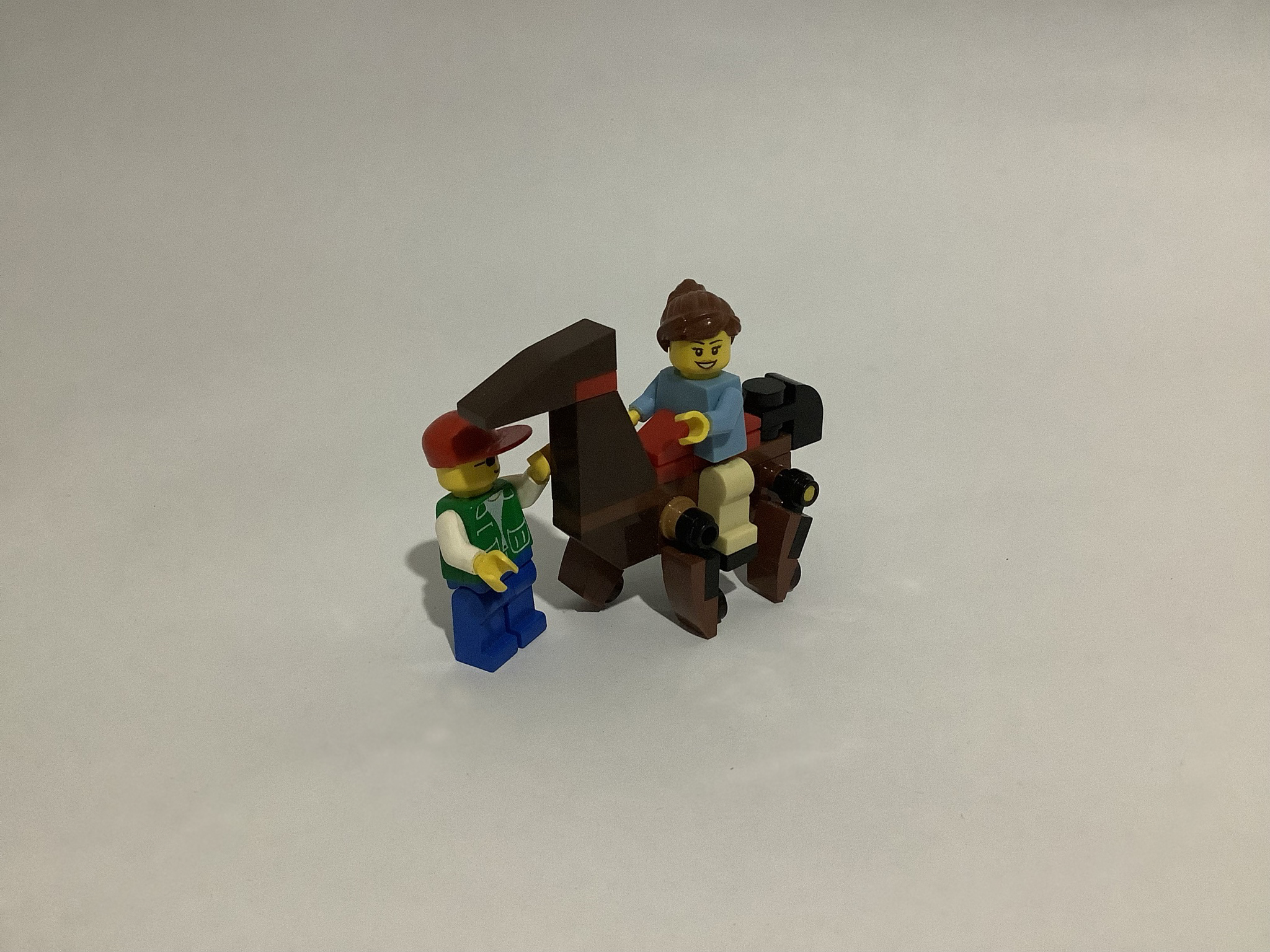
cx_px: 635
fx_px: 1137
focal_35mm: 31
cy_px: 476
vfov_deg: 45.4
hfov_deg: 58.4
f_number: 2.4
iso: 400
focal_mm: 3.3
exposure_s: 1/50
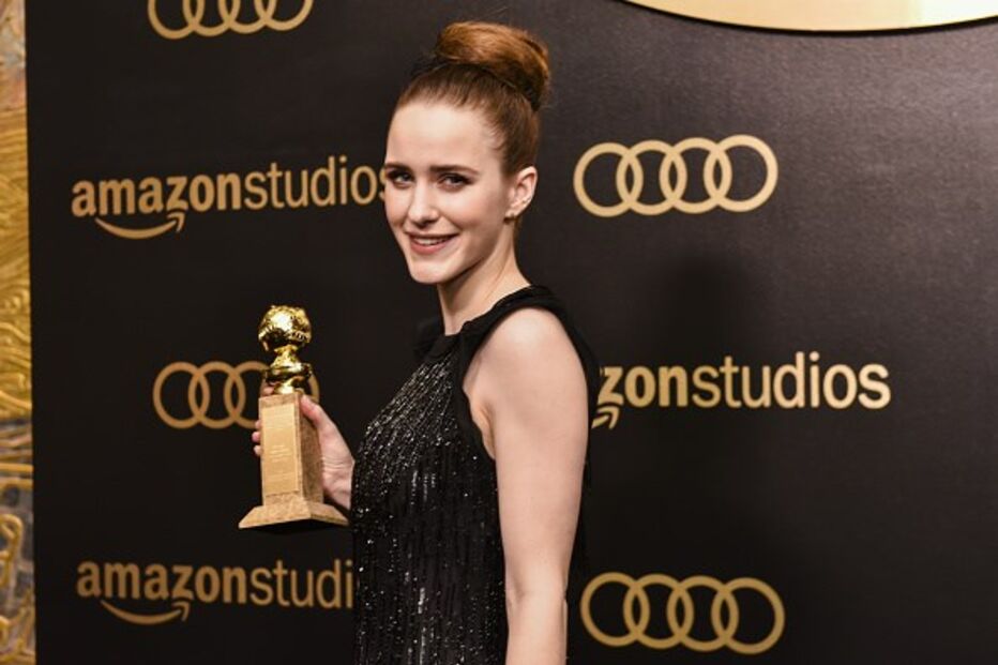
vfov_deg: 19.4
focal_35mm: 70
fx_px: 1940
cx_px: 499
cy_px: 332
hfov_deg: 28.8
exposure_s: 1/200
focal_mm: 70
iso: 1000
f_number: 4
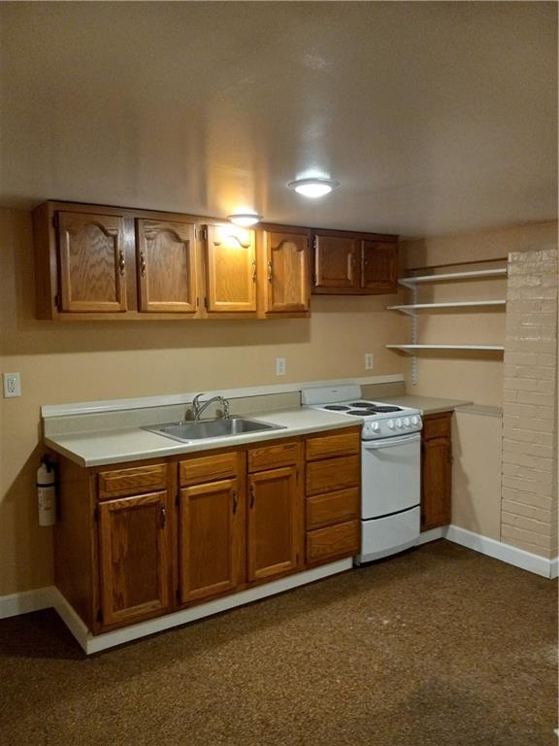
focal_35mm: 27
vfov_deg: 65.3
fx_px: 581
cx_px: 280
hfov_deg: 51.4
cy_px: 373
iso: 250
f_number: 1.8
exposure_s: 1/40
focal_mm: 3.94
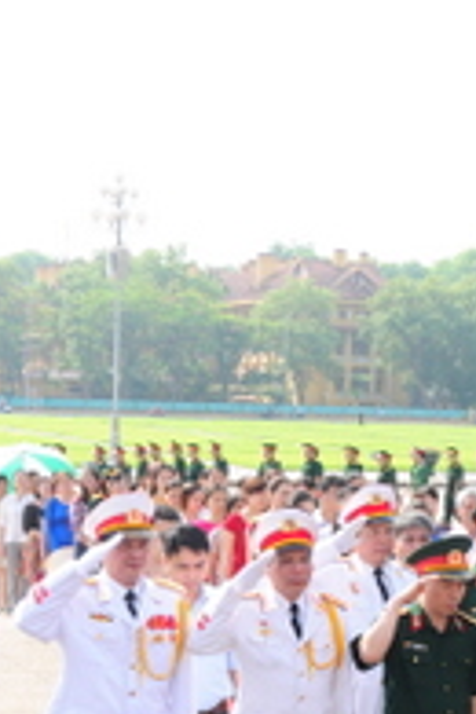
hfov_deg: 14.2
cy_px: 505
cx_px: 622
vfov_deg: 22.0
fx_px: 1825
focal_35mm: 92
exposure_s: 1/125
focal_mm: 24
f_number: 11
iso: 250
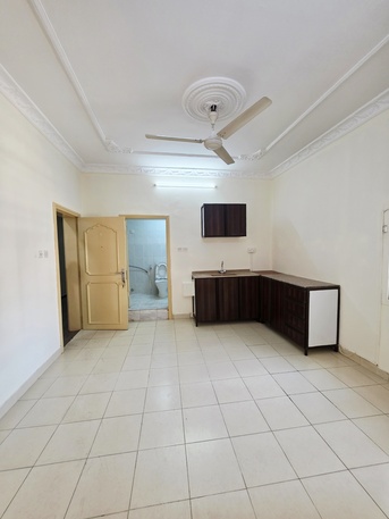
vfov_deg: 106.2
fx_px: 195
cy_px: 260
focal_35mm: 13
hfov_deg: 89.9
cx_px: 194
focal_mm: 2.2
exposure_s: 1/101
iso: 200
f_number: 1.9
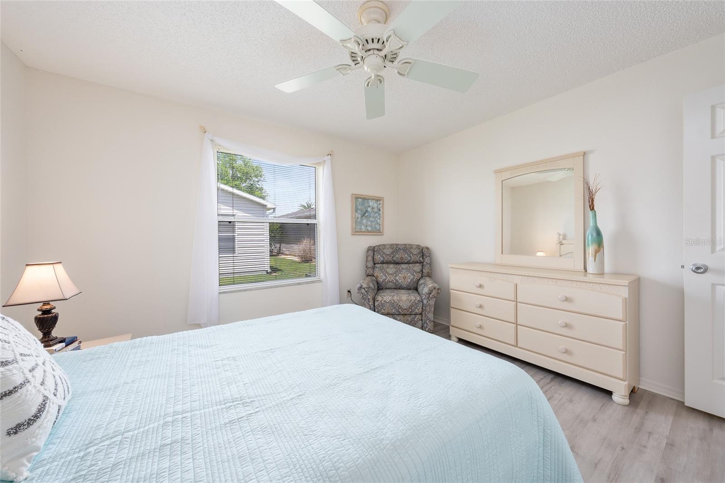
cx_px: 362
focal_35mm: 13
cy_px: 242
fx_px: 262
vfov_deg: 85.4
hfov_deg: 108.3
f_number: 8
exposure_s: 1/15
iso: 200
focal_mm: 13
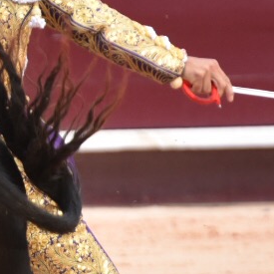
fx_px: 8973
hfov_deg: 1.7
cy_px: 180
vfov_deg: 1.7
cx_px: -331
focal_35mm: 1002
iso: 1250
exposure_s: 1/1000
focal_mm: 200
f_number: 5.6
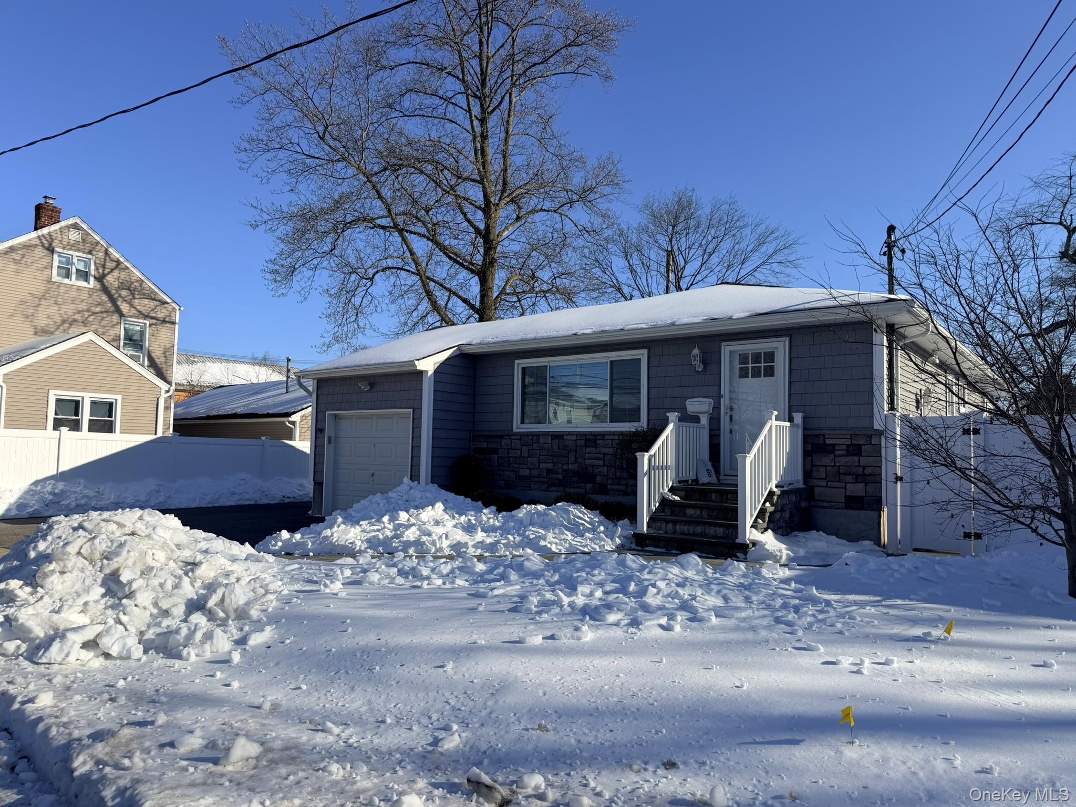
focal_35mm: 24
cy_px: 404
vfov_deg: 56.8
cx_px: 538
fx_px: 746
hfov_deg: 71.6
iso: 80
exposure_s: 1/6711
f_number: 1.78
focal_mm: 6.76
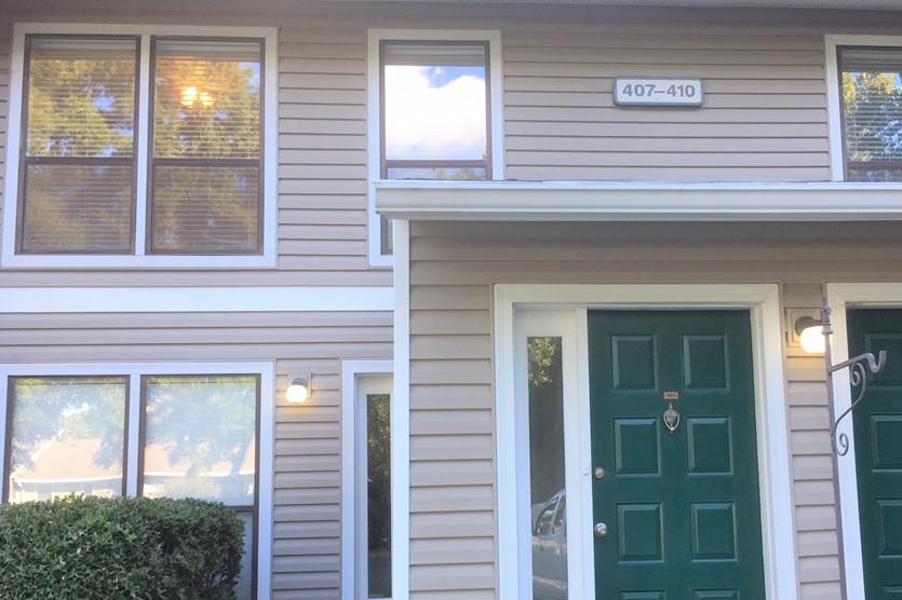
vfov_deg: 35.7
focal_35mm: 37
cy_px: 371
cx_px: 517
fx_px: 927
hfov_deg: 51.7
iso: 40
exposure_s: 1/120
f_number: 2.2
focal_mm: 4.15
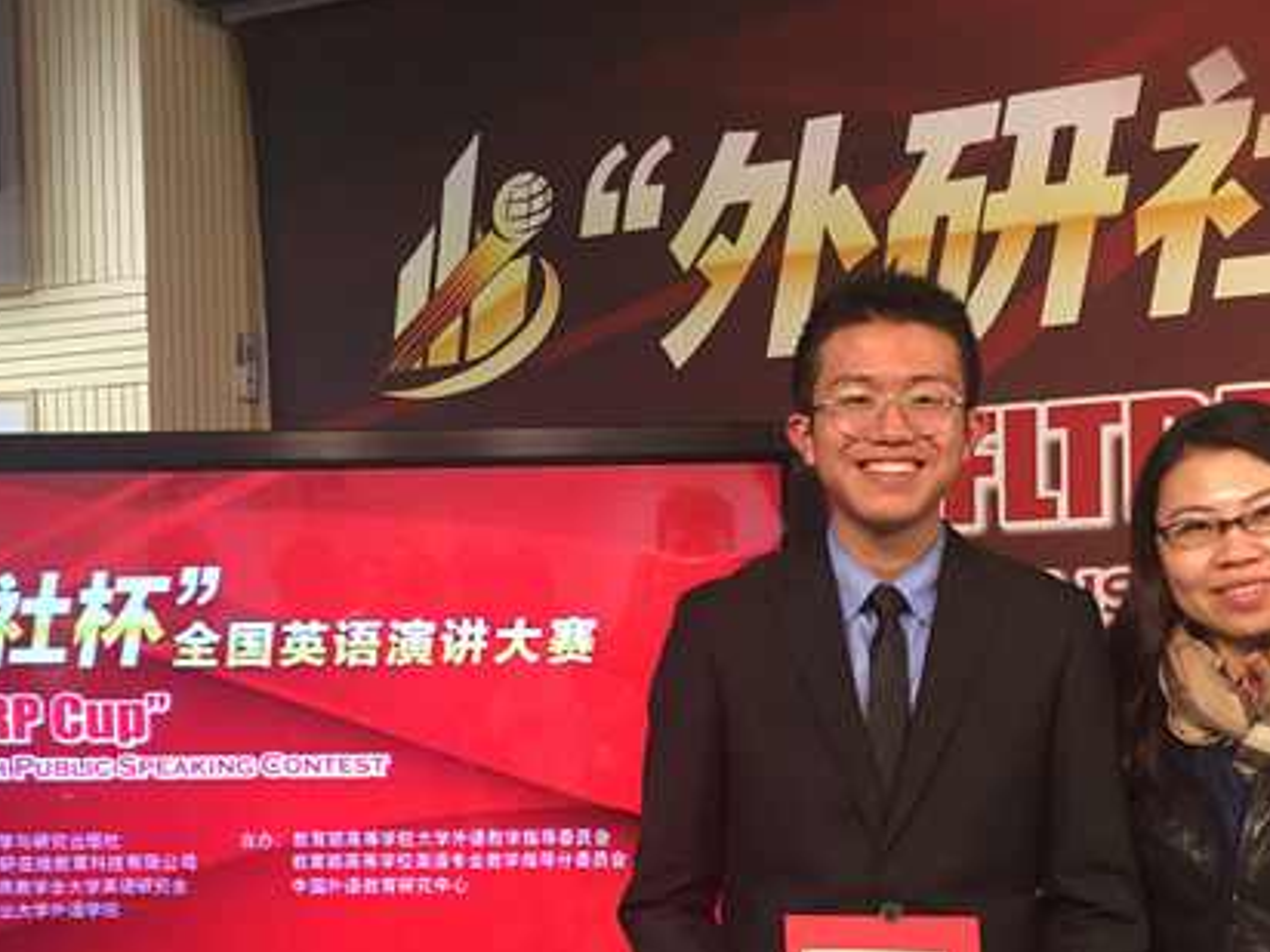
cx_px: 592
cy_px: 678
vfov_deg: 31.8
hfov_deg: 42.1
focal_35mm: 45
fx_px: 1651
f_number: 2.2
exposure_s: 1/33
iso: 160
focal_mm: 4.15
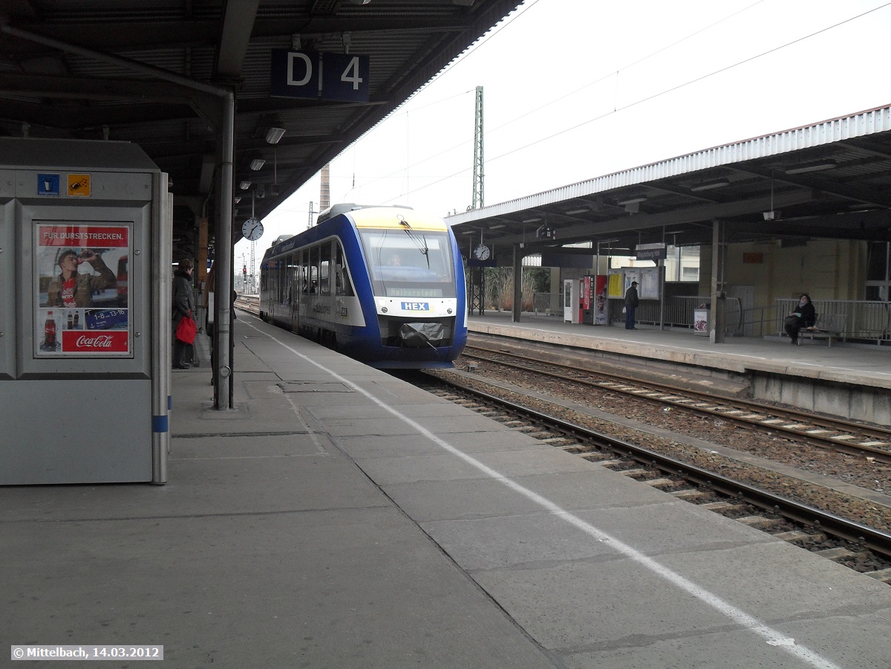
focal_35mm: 35
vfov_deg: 40.7
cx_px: 446
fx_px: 901
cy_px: 334
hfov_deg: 52.6
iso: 100
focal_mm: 6.2
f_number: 2.8
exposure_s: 1/250
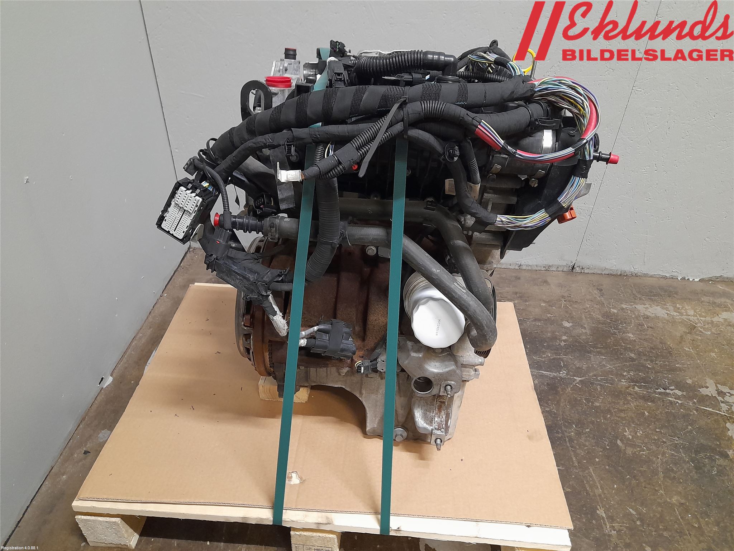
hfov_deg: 69.4
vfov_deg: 54.9
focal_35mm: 25
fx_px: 530
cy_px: 276
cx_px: 367
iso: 400
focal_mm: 4.6
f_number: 2
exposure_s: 1/50
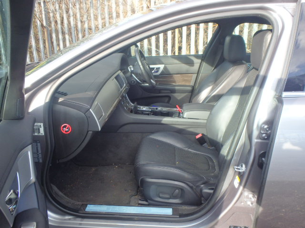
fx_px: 247
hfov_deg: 63.4
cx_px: 152
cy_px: 114
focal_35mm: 28
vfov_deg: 49.7
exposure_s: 1/100
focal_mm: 5
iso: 125
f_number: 3.9
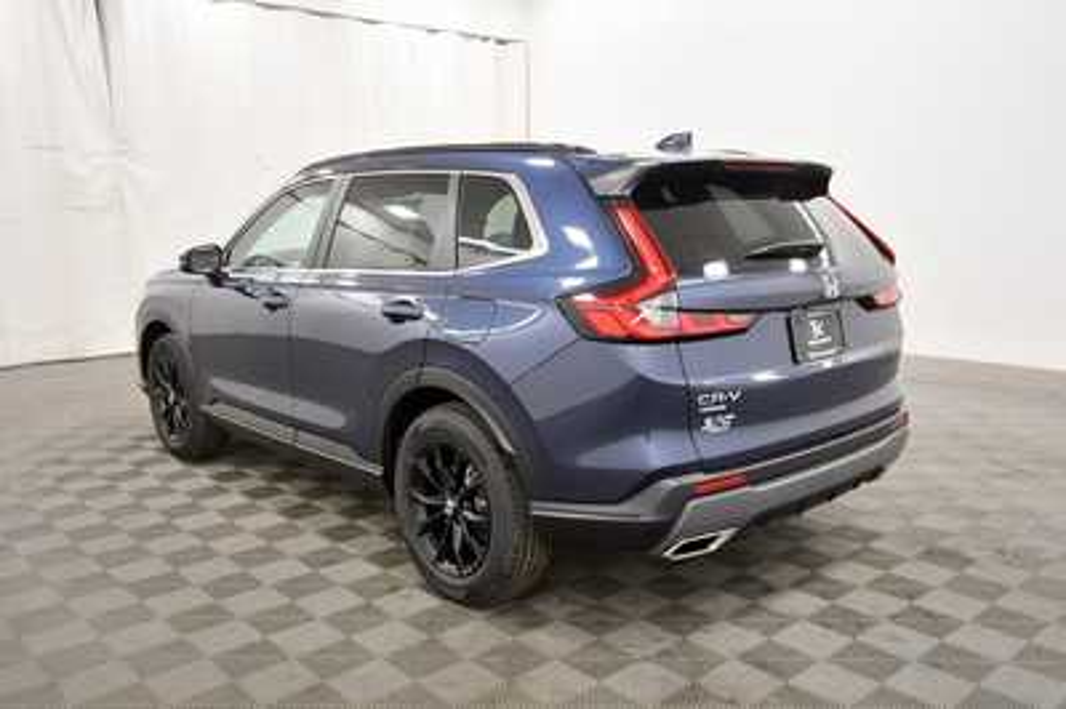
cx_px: 533
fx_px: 799
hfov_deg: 67.4
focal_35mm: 27
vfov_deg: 47.9
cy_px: 354
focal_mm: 18
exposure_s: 1/125
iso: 1400
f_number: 5.3
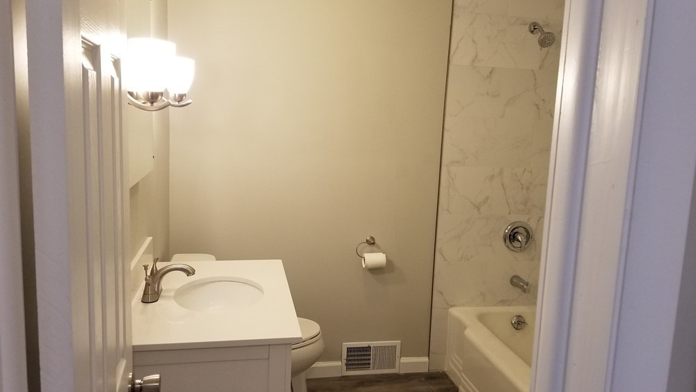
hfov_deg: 66.1
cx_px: 345
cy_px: 187
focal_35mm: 29
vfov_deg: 40.2
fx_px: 535
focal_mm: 4.25
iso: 125
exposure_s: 1/60
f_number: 1.7
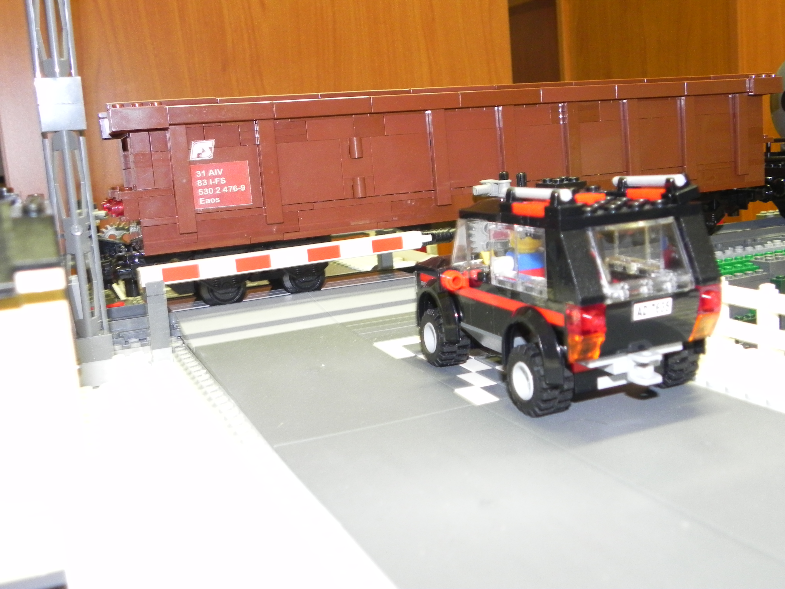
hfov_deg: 50.1
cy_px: 294
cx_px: 392
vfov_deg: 38.7
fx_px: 839
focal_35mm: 37
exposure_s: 1/9.5
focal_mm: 6.6
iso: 400
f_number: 3.2
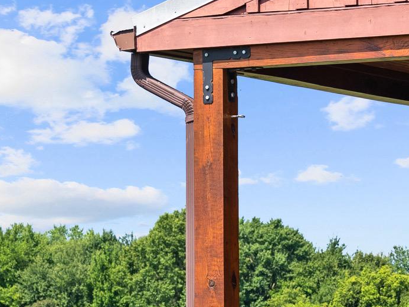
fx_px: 2352
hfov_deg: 9.9
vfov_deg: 7.4
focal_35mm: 199
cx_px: 185
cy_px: 288
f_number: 8
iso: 200
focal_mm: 70
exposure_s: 1/400
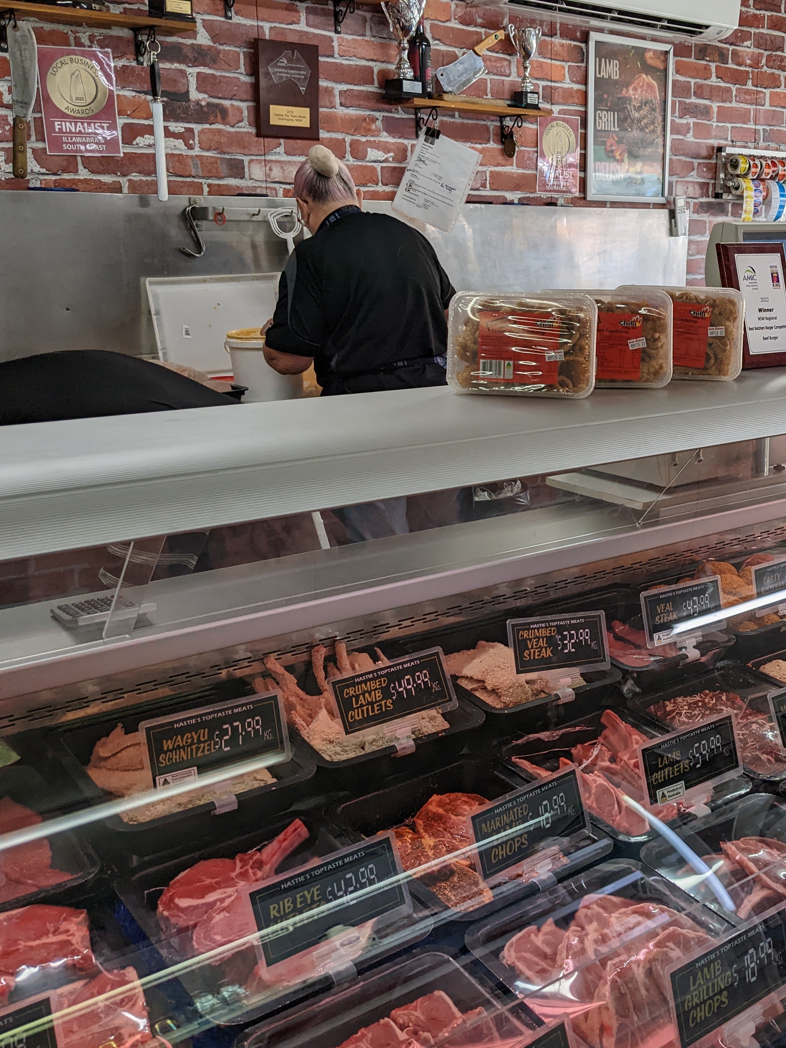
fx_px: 1120
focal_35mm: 37
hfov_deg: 37.6
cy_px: 522
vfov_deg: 50.1
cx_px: 602
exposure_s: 1/227
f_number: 1.73
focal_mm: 4.38
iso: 66
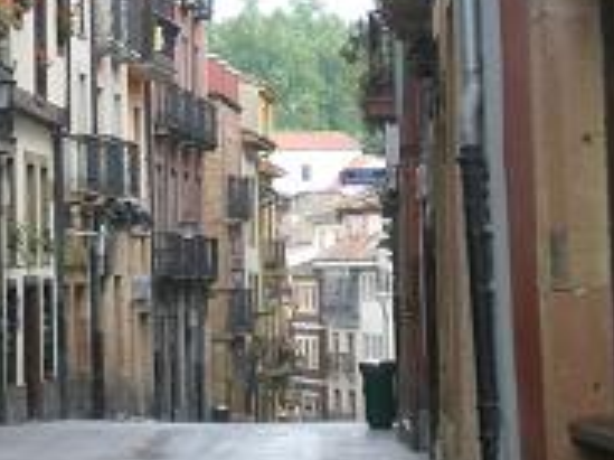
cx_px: -37
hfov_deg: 10.9
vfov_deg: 8.3
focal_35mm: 179
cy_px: 188
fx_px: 3173
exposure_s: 1/60
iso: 100
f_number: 4.2
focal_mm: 10.3
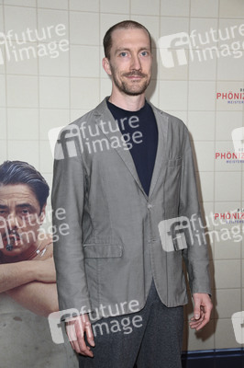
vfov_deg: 31.0
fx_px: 662
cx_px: 122
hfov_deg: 20.9
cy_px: 184
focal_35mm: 65
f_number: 5.6
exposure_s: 1/250
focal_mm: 65
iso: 800
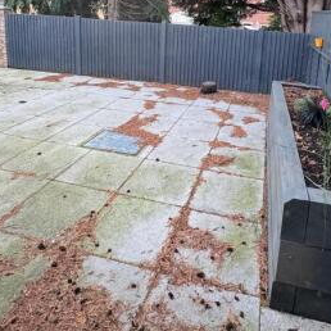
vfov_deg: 52.8
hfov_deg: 56.7
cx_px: 203
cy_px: 57
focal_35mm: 28
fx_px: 303
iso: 125
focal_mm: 2.22
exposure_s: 1/99
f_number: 2.2
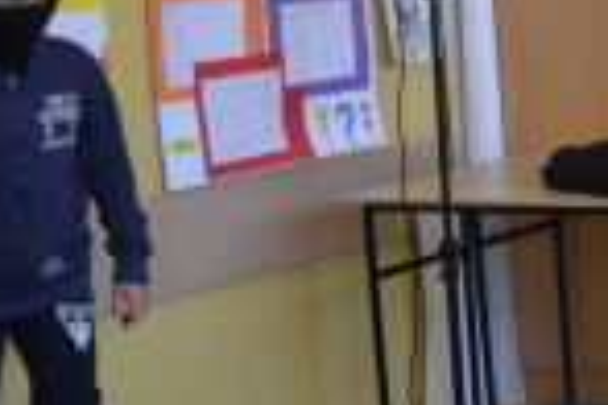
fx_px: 2297
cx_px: 1017
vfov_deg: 10.1
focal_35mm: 136
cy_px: 128
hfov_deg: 13.8
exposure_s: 1/60
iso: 400
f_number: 4
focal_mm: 22
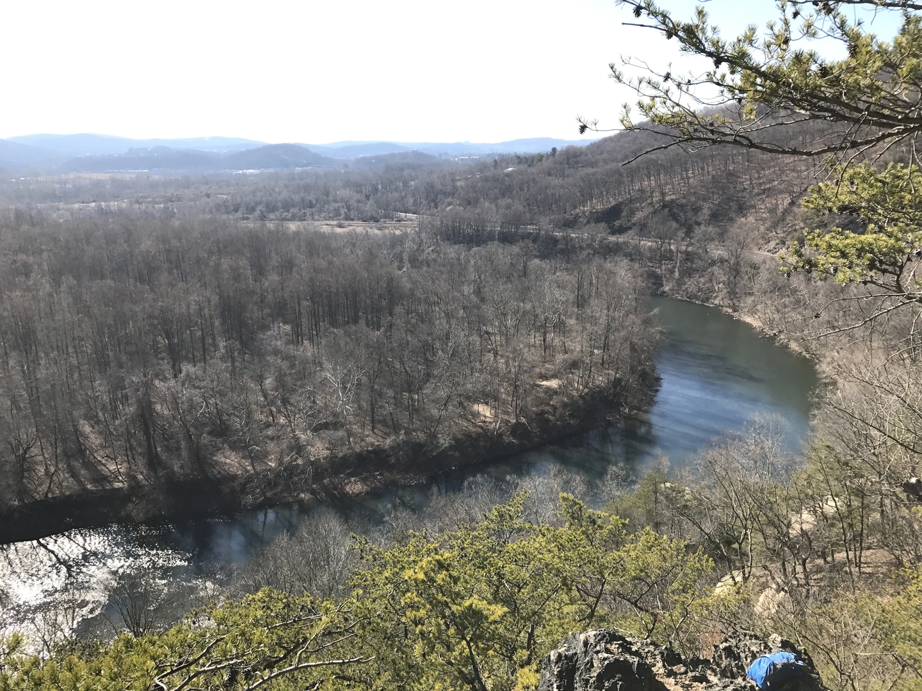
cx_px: 461
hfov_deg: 63.4
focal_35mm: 28
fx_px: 746
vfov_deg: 49.7
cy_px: 346
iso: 20
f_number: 1.8
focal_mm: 3.99
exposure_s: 1/1064
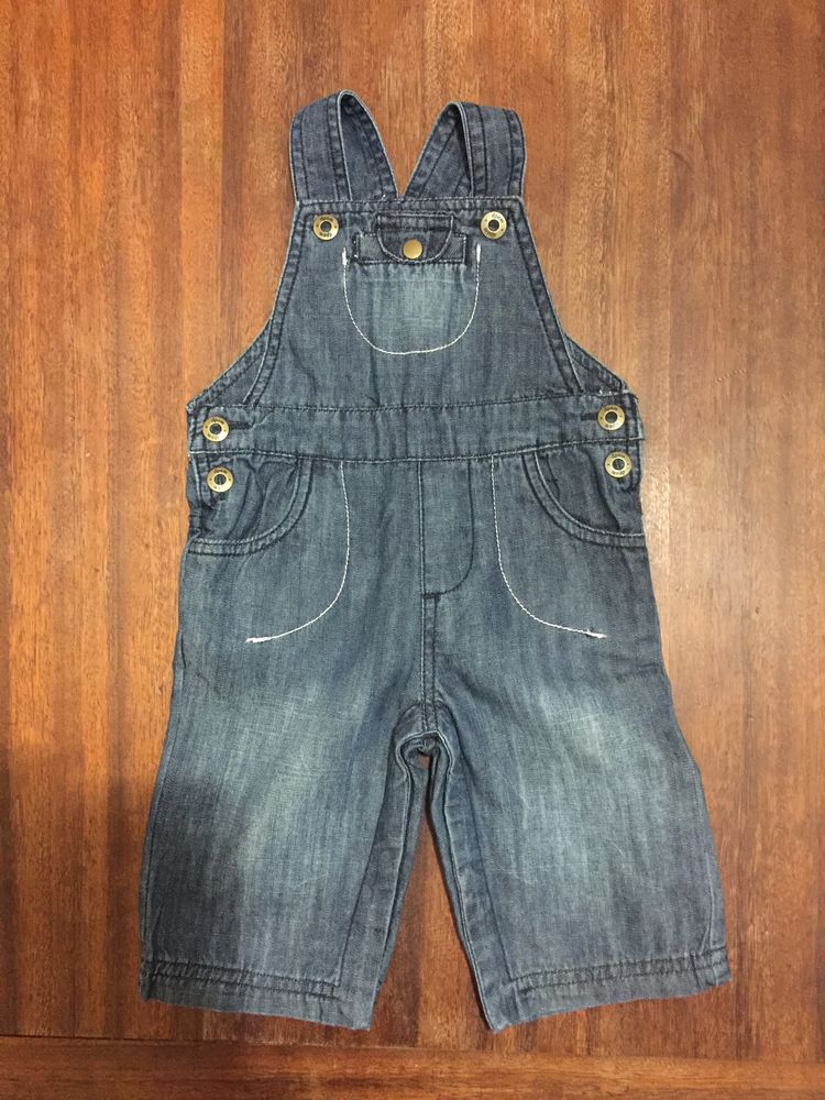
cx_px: 412
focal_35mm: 29
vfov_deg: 61.7
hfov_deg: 48.2
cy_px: 550
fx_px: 922
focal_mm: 4.15
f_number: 2.2
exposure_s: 1/8
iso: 200
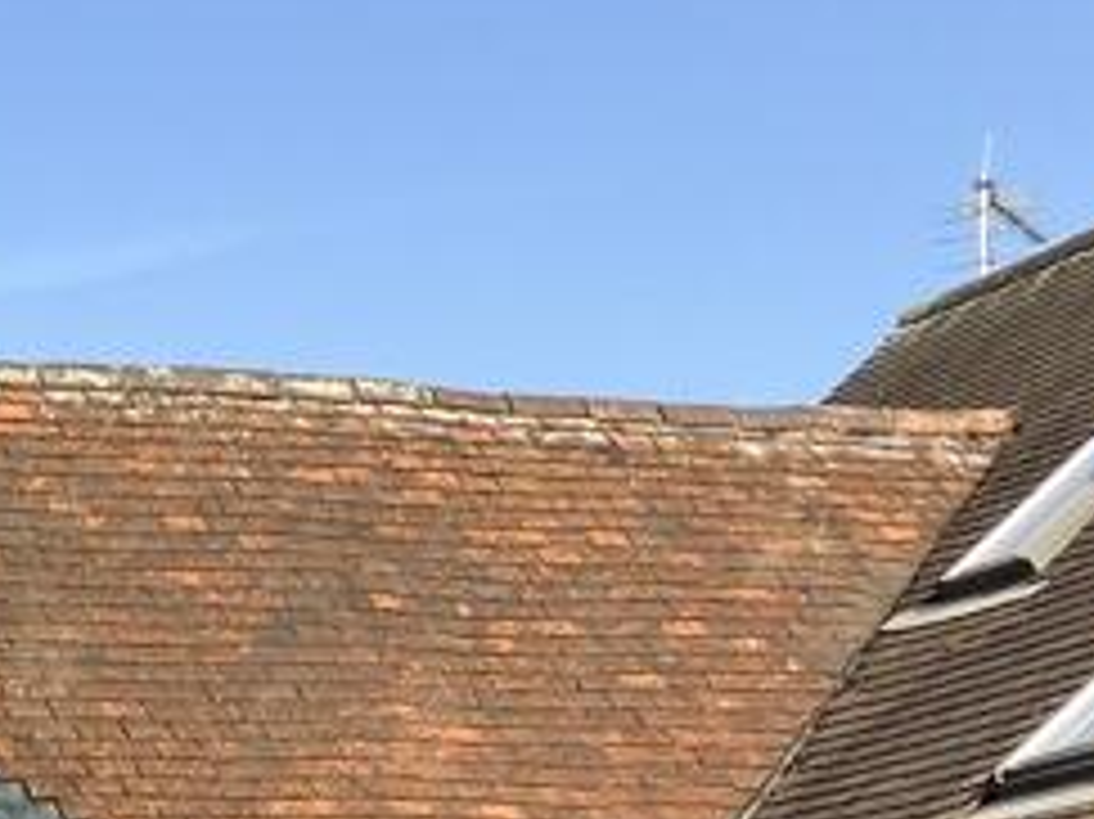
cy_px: 1458
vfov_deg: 11.6
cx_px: -279
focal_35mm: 118
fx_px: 3727
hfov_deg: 15.9
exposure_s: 1/972
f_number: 1.8
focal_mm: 3.99
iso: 32
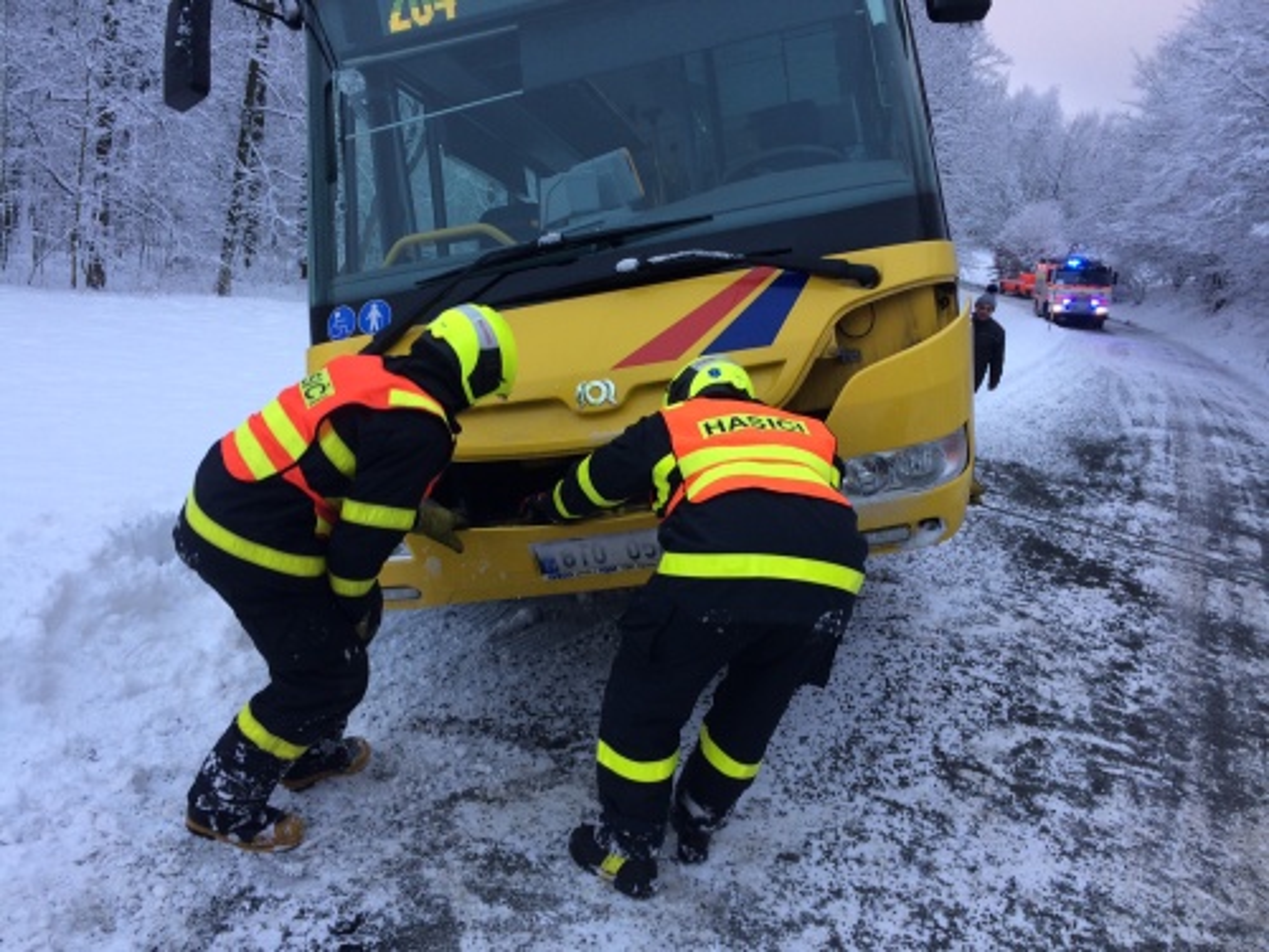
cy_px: 476
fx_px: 1063
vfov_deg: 48.2
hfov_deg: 61.7
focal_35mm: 29
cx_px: 634
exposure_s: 1/100
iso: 40
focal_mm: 4.15
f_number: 2.2
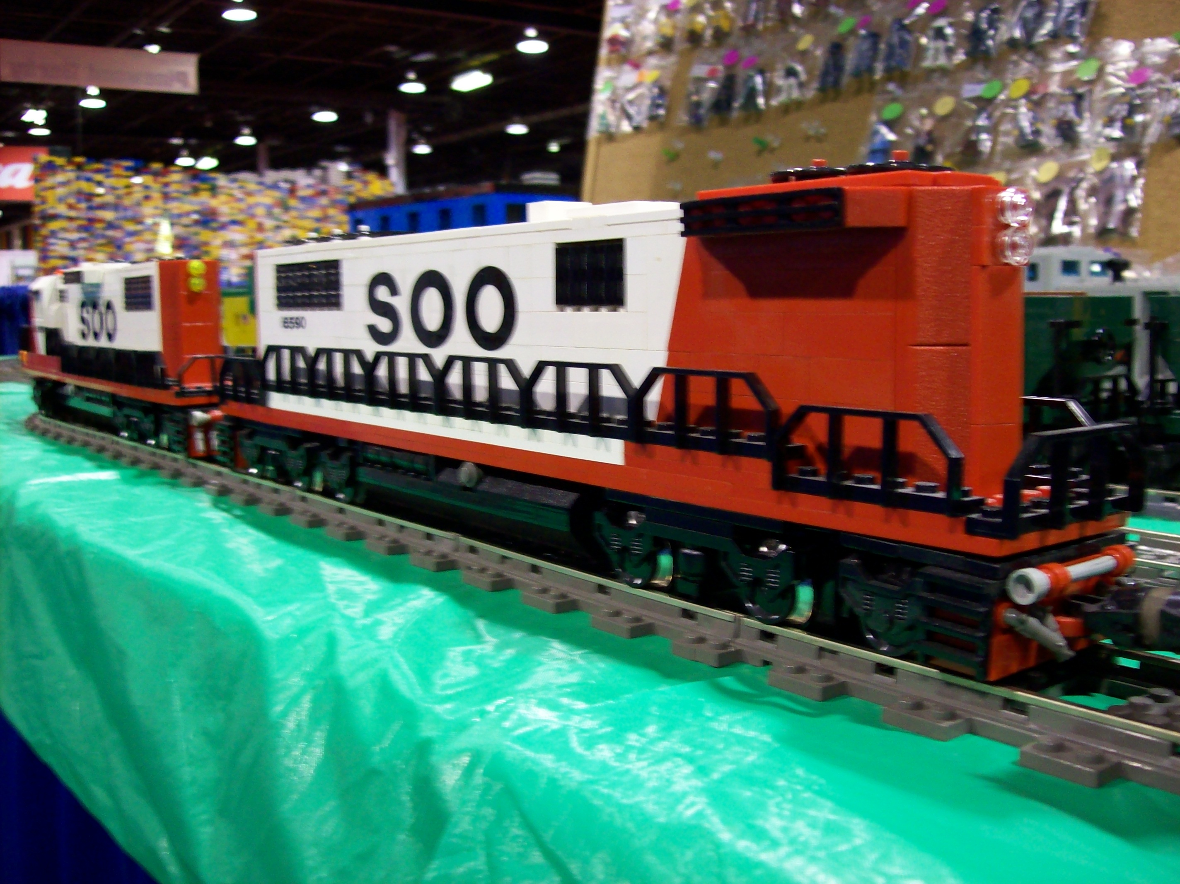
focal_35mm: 36
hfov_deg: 51.4
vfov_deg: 39.6
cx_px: 590
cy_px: 442
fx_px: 1227
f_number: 2.7
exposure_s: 1/12.9
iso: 160
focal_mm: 6
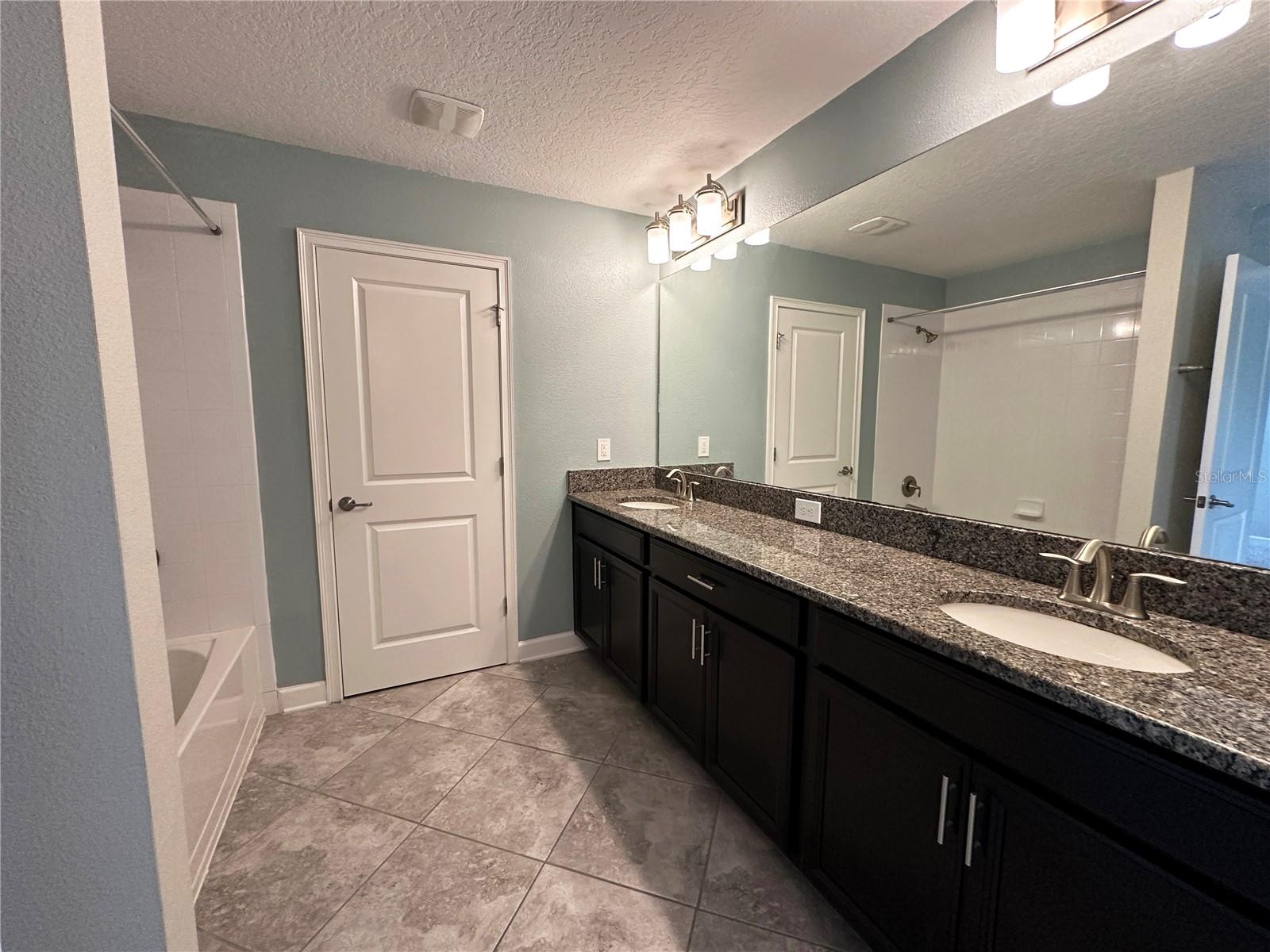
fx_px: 514
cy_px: 476
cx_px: 635
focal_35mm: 14
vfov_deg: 85.7
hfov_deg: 102.1
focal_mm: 2.22
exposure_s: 1/120
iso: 320
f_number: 2.2
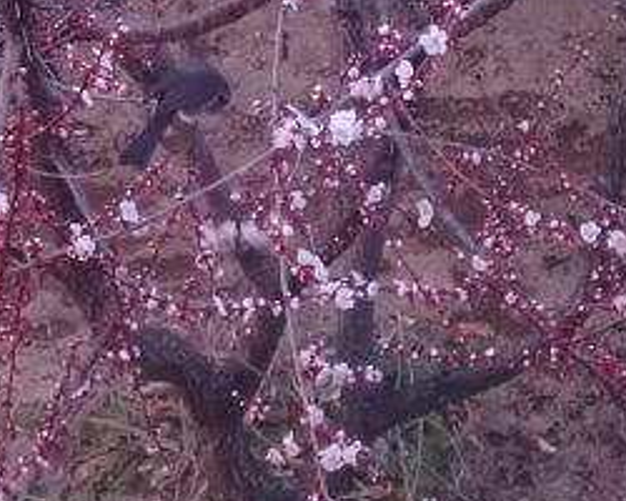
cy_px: 153
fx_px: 3242
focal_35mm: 175
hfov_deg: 11.0
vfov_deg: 8.8
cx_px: 205
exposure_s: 1/10
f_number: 4.9
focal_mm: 18
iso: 1600
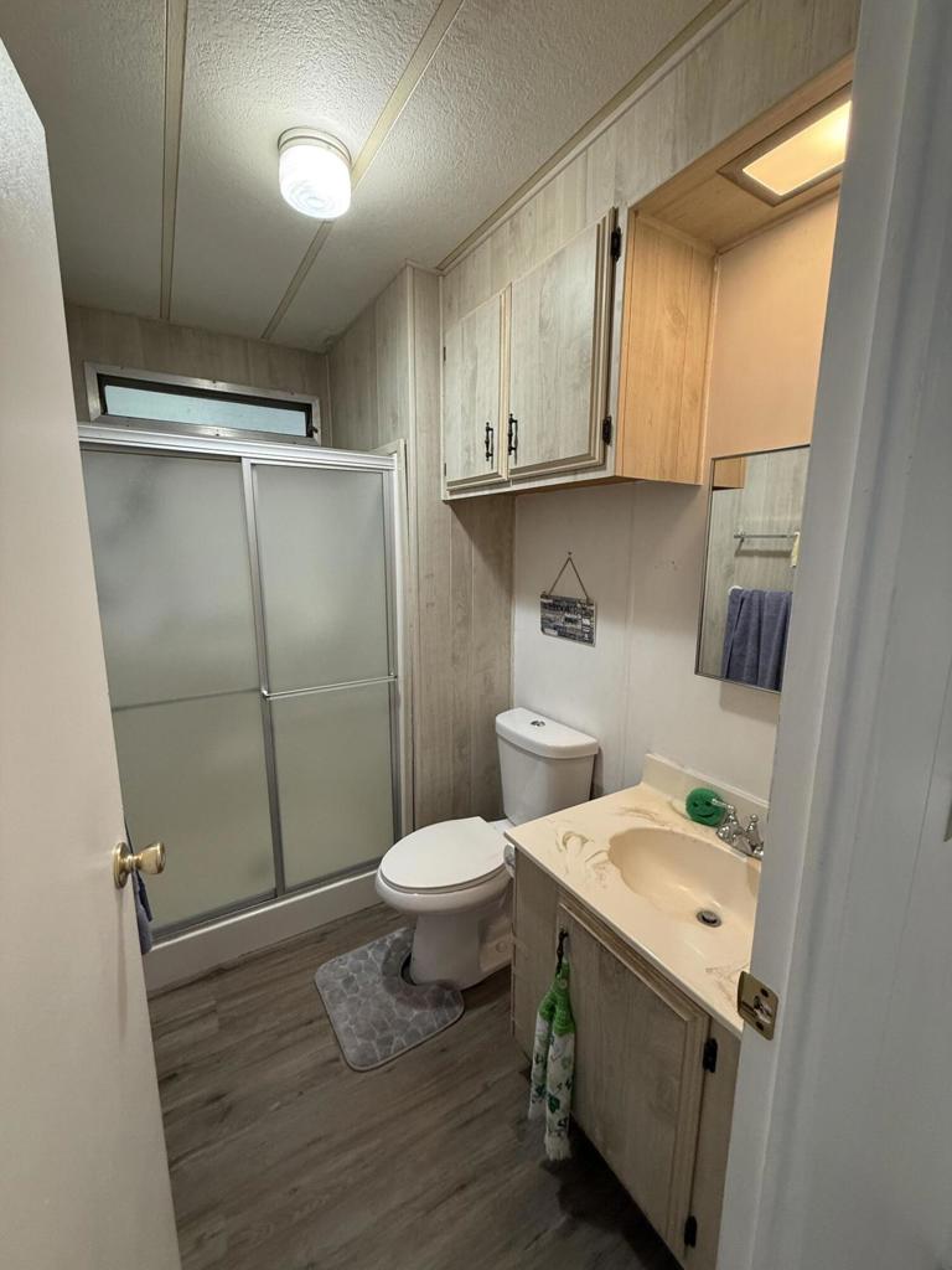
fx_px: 513
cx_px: 476
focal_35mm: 14
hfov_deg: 85.7
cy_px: 635
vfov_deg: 102.1
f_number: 2.2
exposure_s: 1/60
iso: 250
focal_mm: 2.22
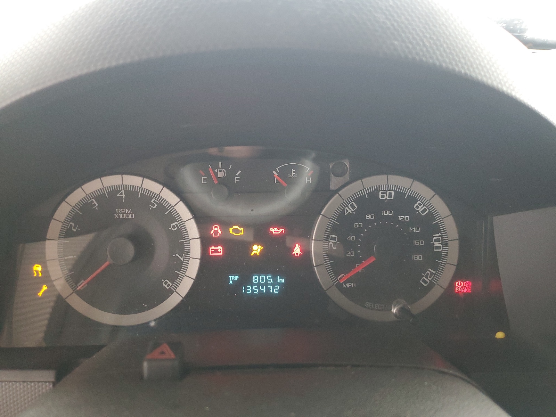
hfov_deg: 67.3
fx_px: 418
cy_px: 208
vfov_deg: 53.1
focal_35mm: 26
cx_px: 278
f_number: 1.5
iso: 270
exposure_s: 1/60.2
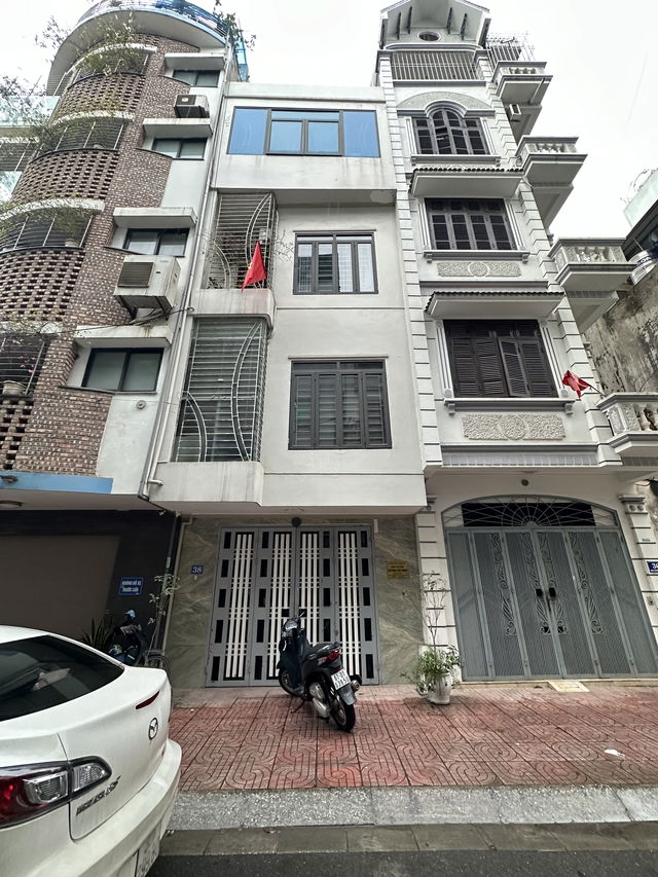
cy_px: 438
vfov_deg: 102.1
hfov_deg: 85.7
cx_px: 329
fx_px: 355
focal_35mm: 14
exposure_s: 1/68
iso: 320
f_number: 2.2
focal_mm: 2.22
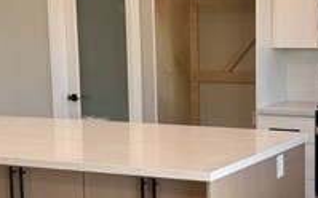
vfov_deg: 15.9
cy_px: 128
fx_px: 710
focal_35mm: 82
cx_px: 276
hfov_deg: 24.6
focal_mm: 6.76
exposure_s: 1/229
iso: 100
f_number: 1.78
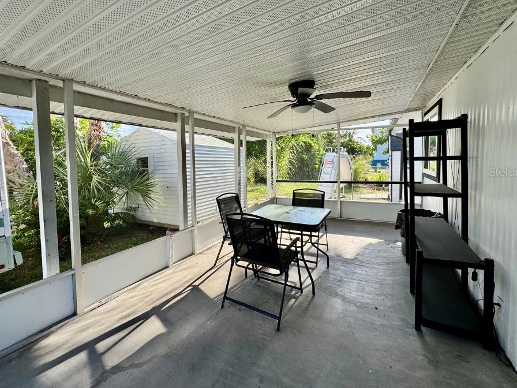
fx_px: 239
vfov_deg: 77.8
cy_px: 171
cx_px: 248
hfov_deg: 94.4
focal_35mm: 16
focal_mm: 2.22
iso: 40
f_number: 2.2
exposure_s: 1/361
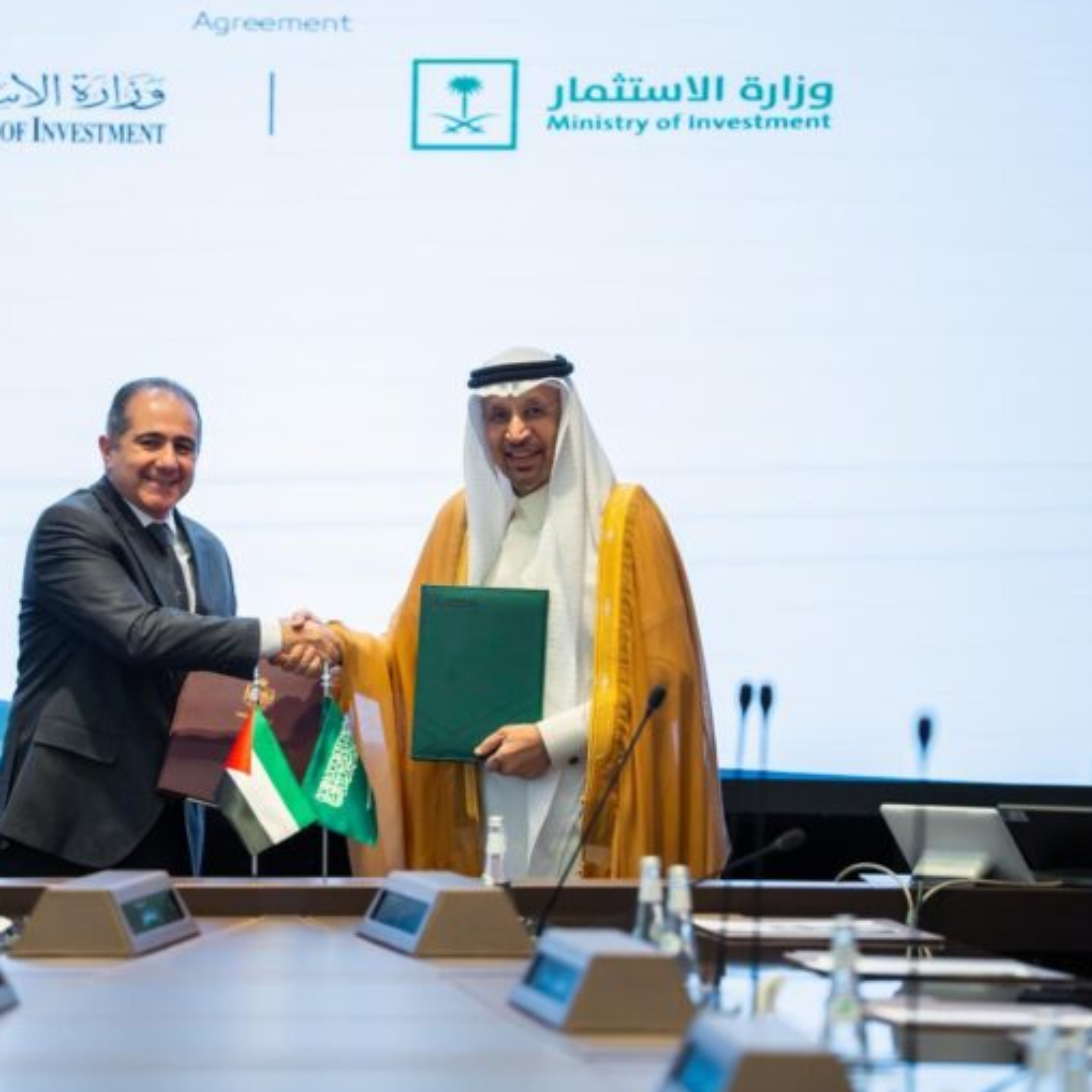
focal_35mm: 242
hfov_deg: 7.2
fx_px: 8633
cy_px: 547
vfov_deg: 7.2
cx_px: 315
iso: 500
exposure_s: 1/320
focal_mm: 188.7
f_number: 2.8
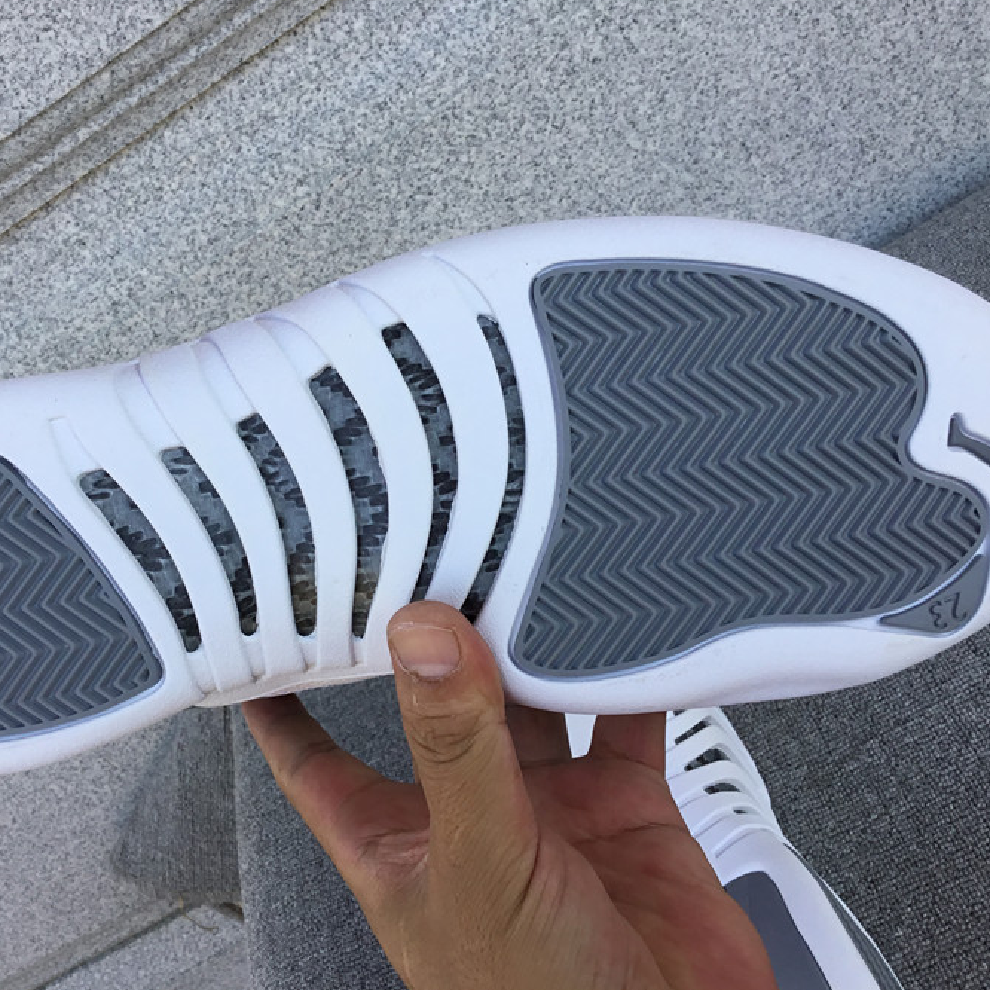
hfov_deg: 44.7
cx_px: 394
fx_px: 1197
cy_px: 491
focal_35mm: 37
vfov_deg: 44.9
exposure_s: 1/262
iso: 25
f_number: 2.4
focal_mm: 3.3
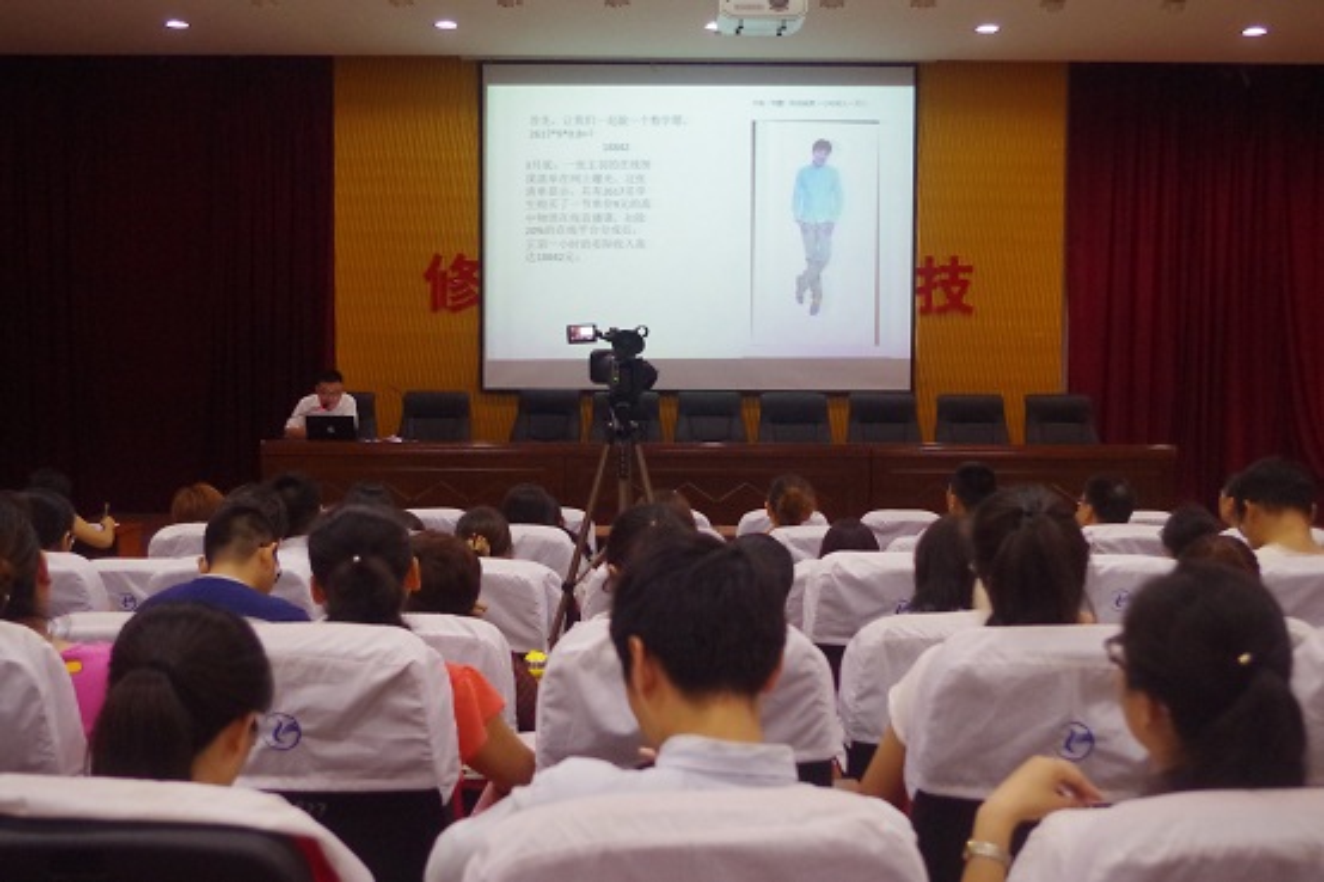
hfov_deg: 46.4
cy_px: 441
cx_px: 662
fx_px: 1544
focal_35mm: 42
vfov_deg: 31.9
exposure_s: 1/60
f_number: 4.5
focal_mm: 28.13
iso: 3200
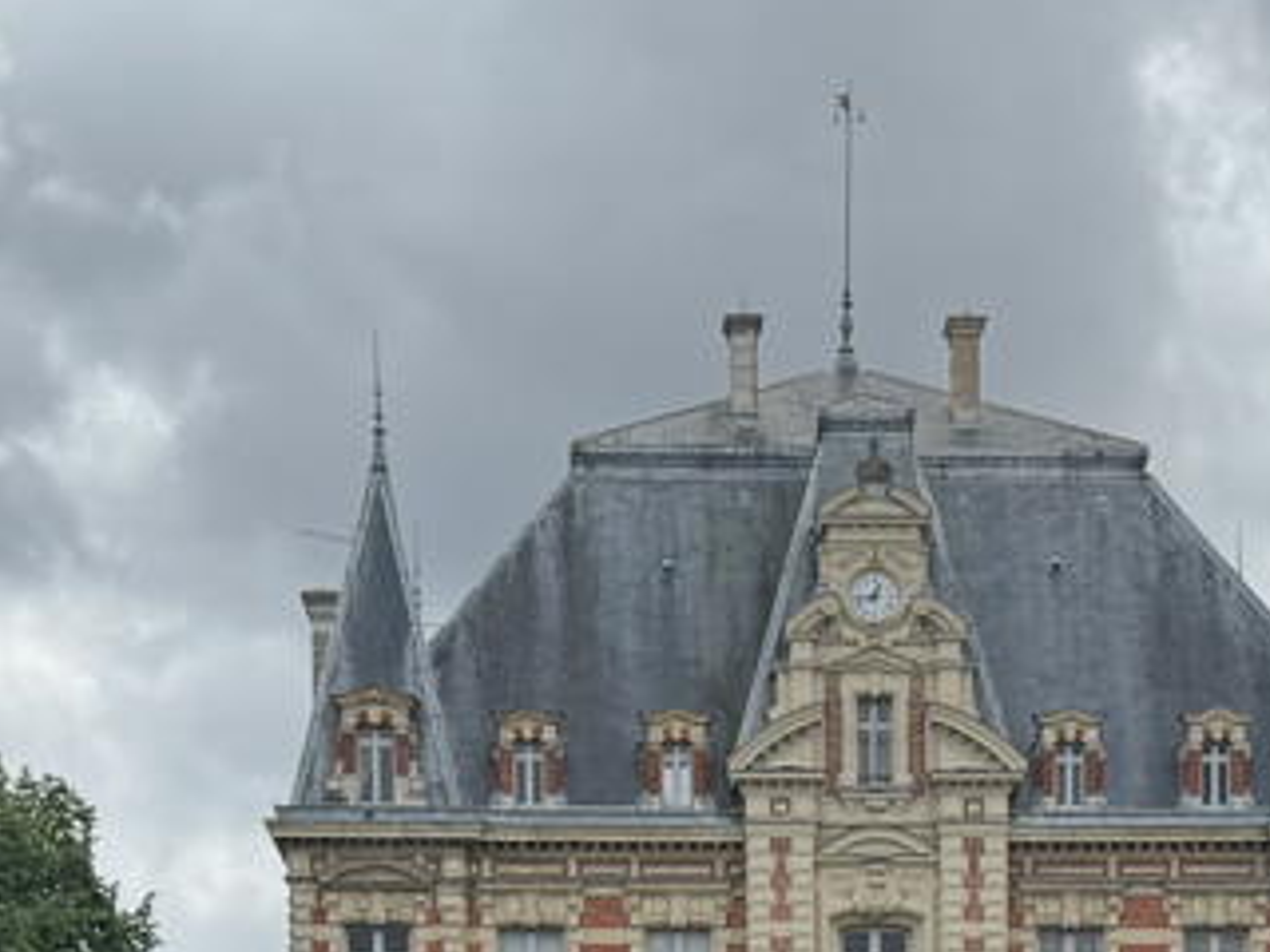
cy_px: 1555
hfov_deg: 18.7
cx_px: 806
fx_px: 3852
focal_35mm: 105
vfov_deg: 13.1
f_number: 1.78
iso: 80
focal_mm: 6.76
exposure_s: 1/2710
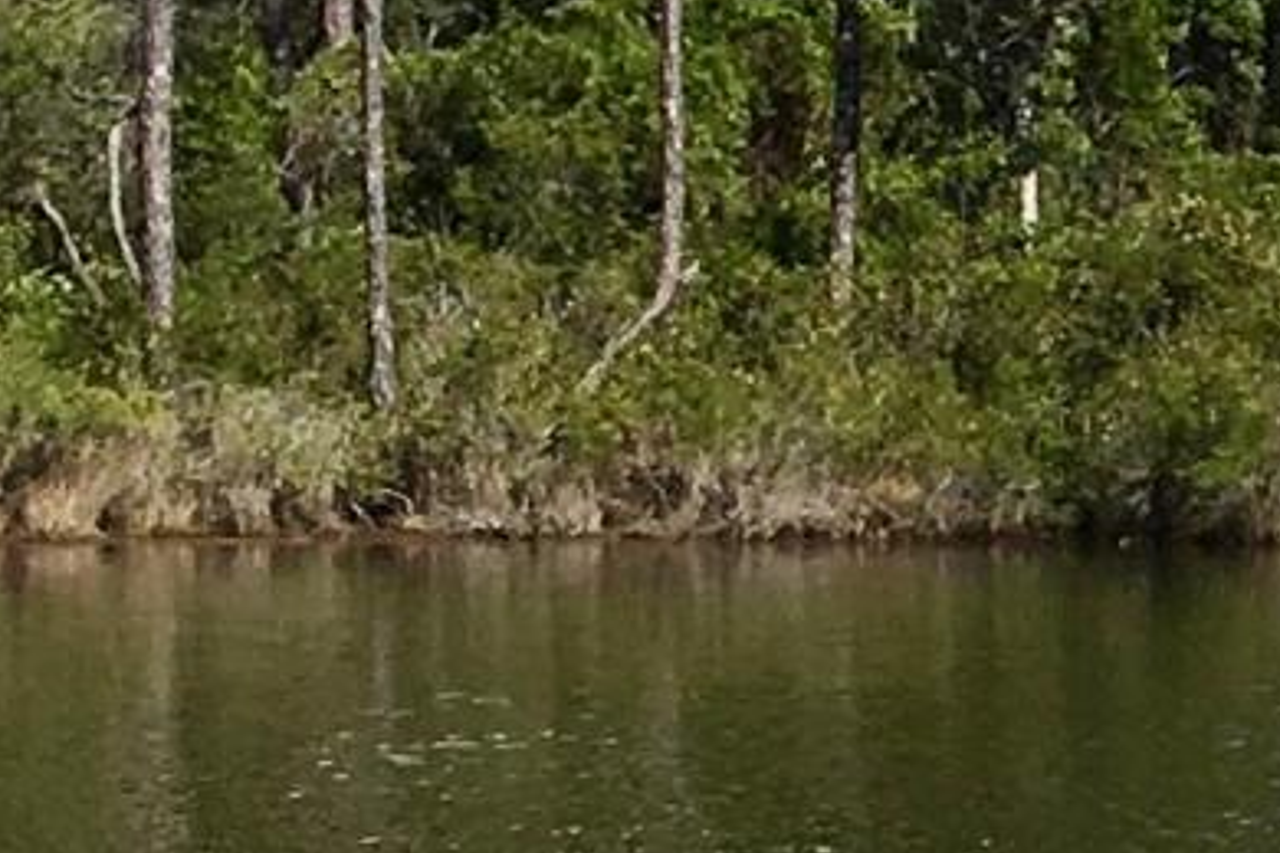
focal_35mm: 232
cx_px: 3600
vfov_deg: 5.9
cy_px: 584
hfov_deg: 7.9
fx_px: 8248
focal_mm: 4.15
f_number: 2.2
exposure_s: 1/2262
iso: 25
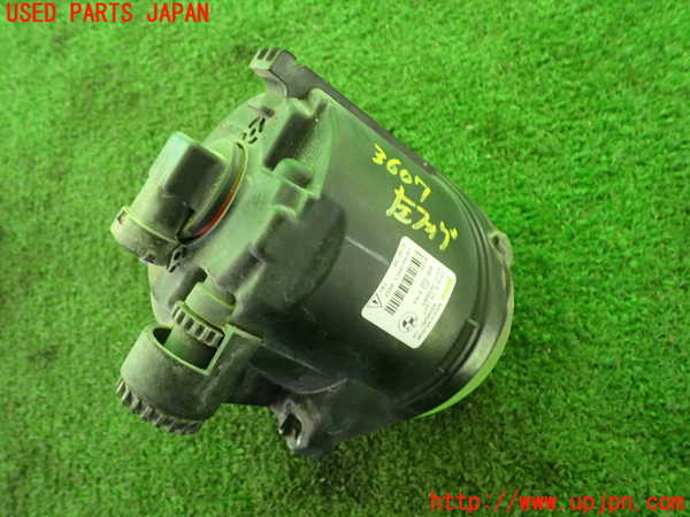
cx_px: 345
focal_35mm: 30
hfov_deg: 60.0
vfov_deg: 46.8
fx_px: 598
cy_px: 258
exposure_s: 1/60
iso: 160
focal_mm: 5.4
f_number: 2.3
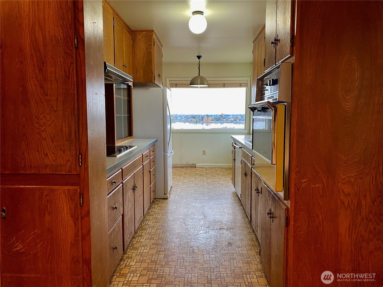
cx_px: 192
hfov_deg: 67.3
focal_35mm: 26
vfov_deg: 53.1
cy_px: 144
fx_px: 288
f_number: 1.8
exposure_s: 1/60
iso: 200
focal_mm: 4.25
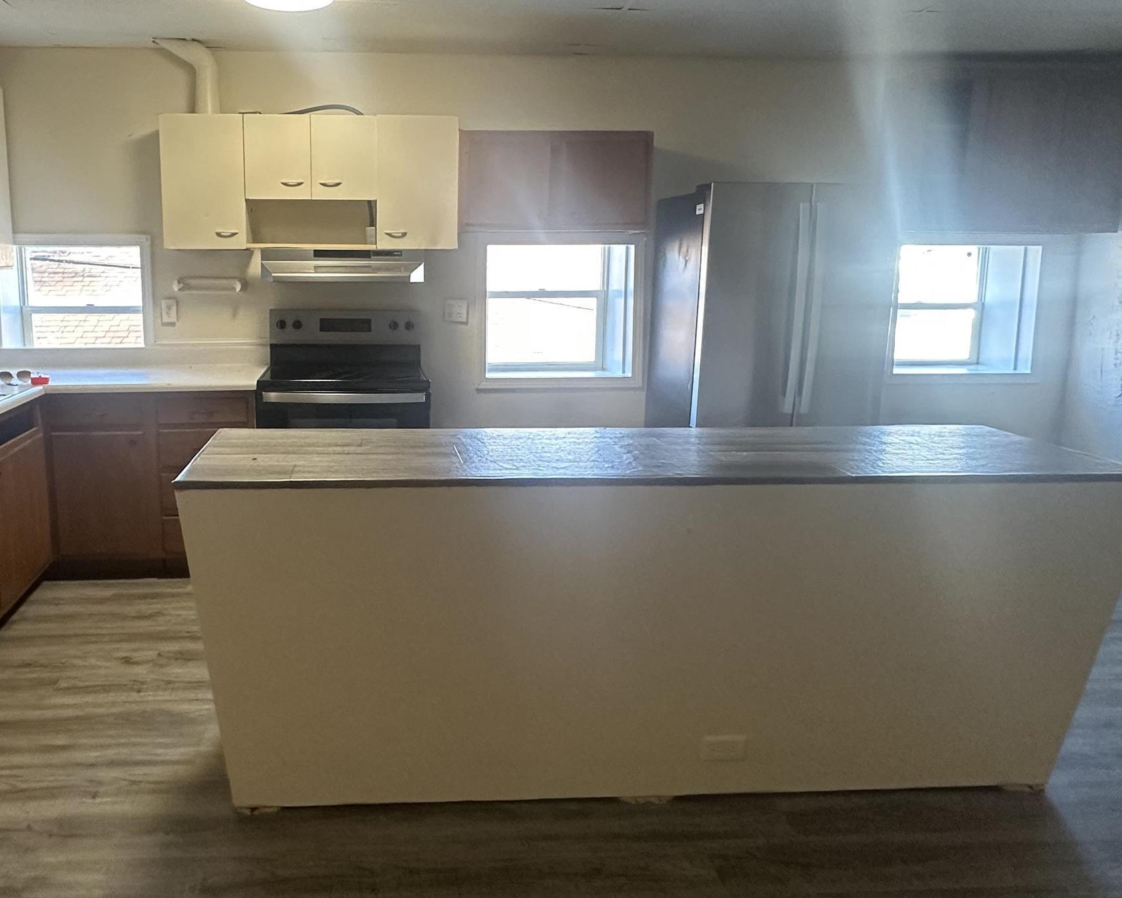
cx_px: 409
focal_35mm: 25
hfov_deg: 66.9
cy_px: 390
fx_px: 830
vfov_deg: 56.6
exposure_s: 1/120
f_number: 2.2
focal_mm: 2.22
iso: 250
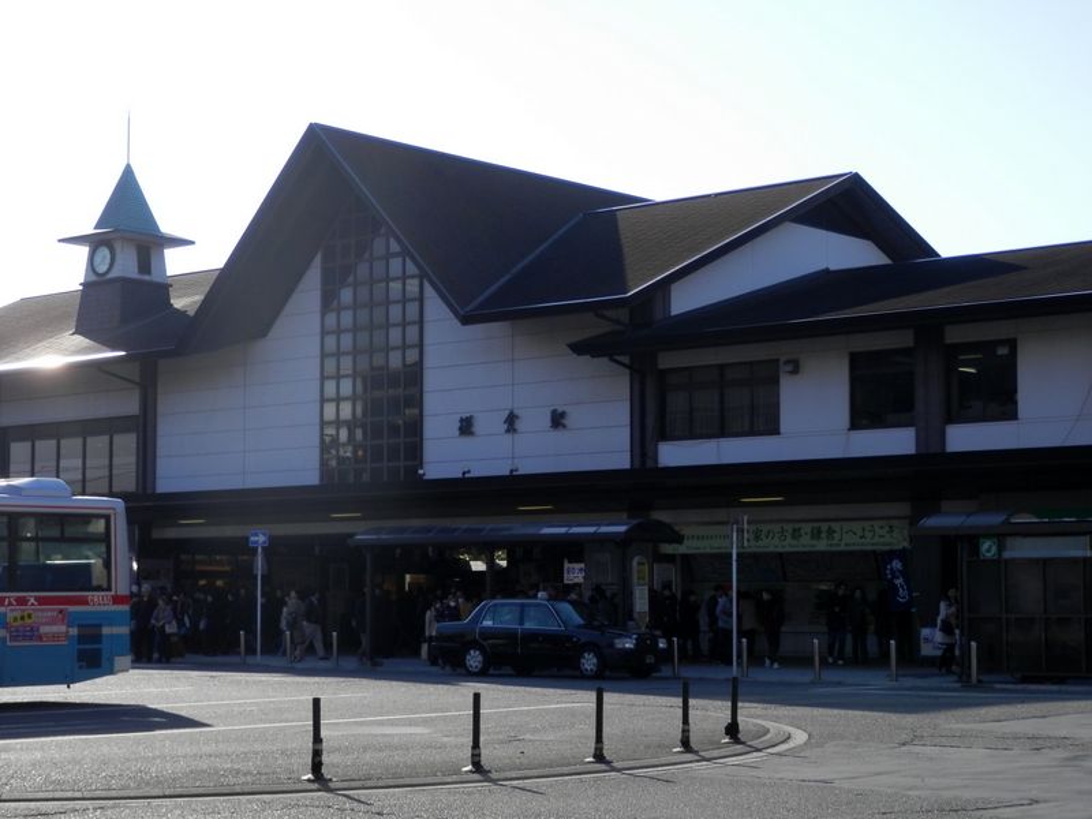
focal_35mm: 66
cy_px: 410
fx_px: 2082
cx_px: 546
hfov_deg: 29.4
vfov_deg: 22.3
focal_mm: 11.9
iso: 80
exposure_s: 1/500
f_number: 4.4
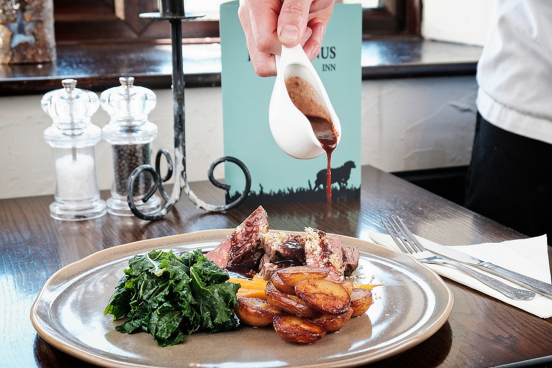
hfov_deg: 43.6
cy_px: 184
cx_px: 276
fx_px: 690
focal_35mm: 45
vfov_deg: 29.9
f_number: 5.6
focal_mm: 30.2
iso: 200
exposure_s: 1/20
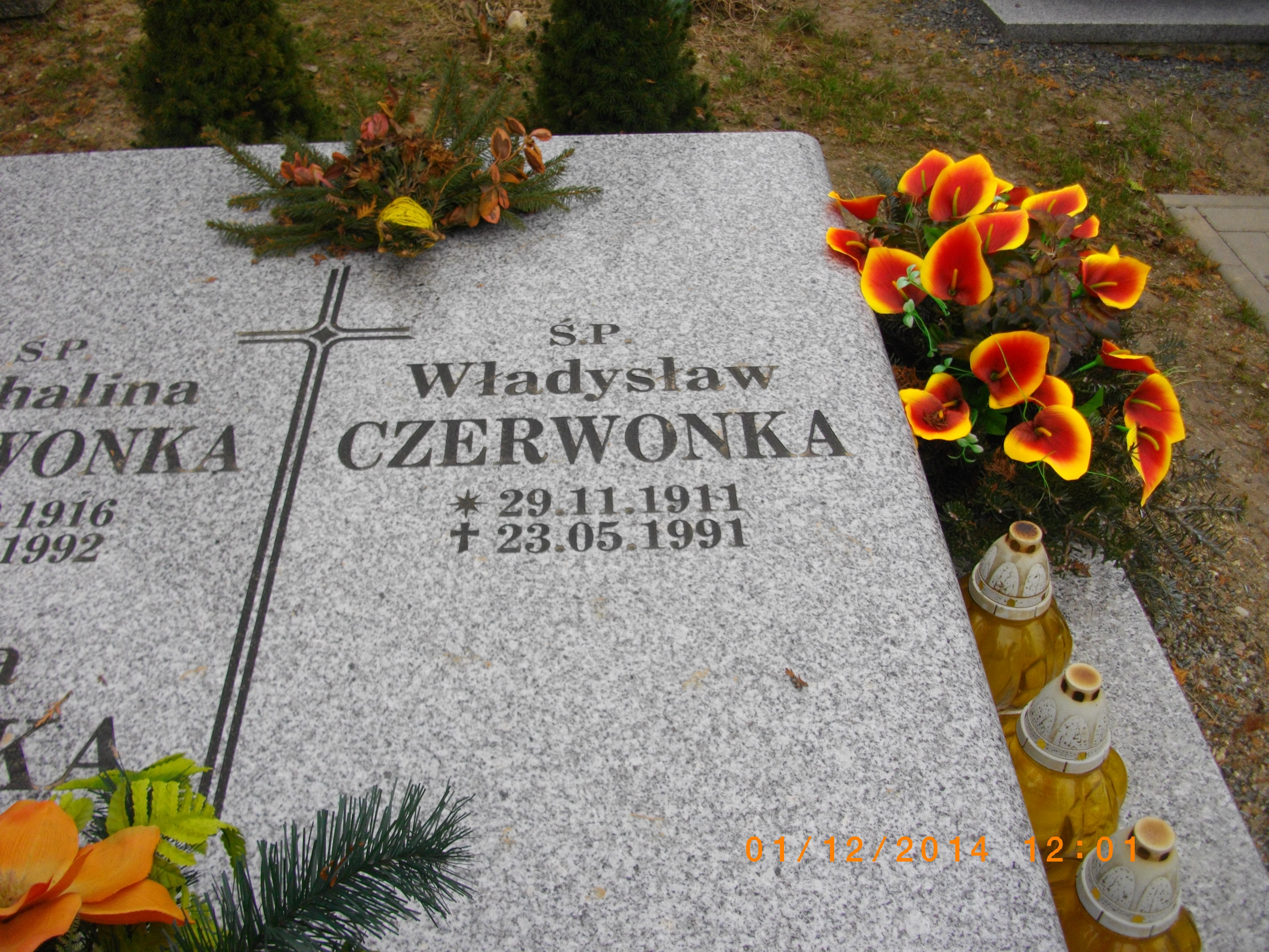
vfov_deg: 44.2
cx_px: 634
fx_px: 1173
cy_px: 476
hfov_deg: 56.8
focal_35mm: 32
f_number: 2.9
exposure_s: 1/125
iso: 121
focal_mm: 5.7
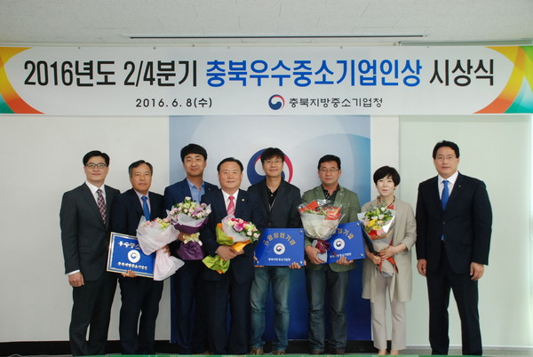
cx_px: 266
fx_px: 534
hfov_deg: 53.1
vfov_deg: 37.0
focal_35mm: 36
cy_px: 178
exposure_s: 1/60
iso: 800
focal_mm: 24
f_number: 5
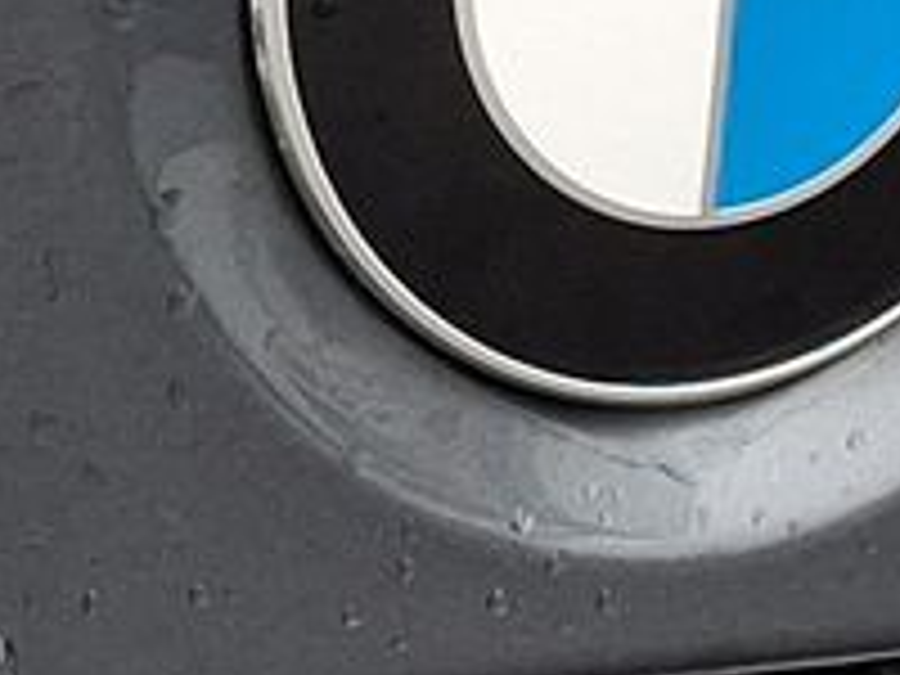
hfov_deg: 24.1
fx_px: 2080
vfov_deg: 17.7
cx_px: 702
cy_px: -94
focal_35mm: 80
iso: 62
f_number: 1.8
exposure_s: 1/120
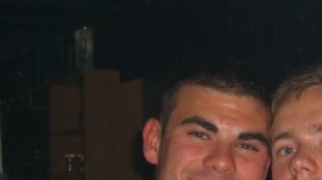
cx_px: 235
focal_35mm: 105
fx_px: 896
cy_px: 221
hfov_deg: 20.2
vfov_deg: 11.3
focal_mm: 7.9
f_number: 2.8
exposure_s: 1/60
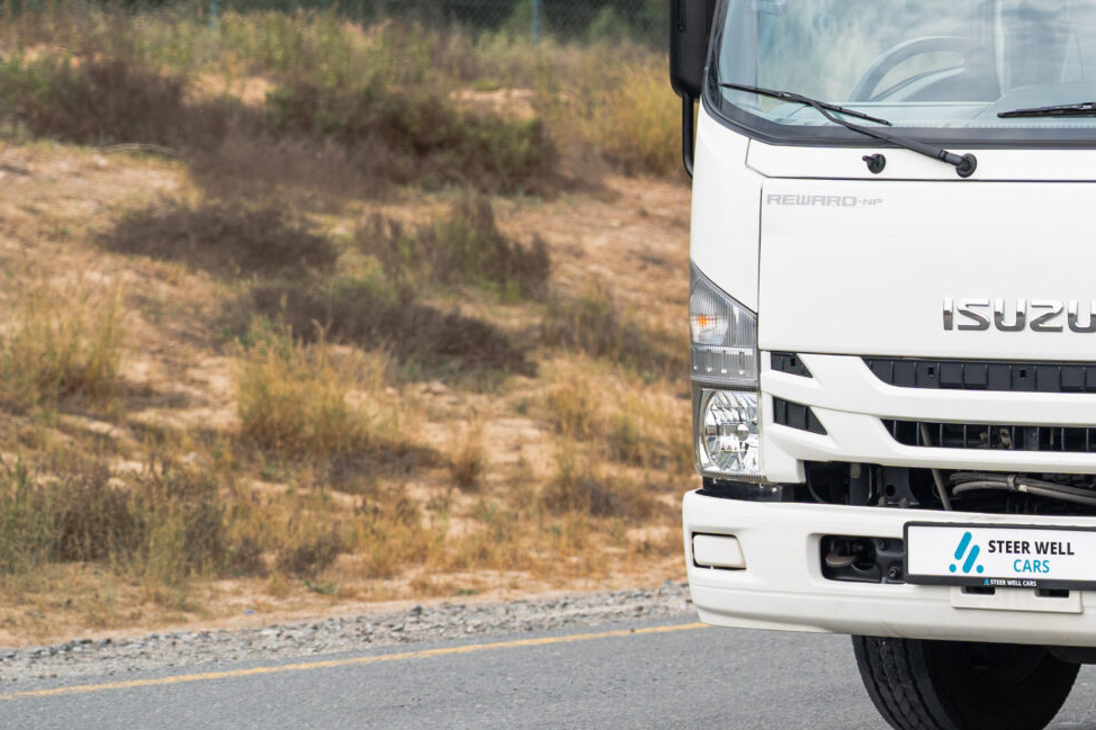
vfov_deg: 7.5
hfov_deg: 10.9
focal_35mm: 184
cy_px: 251
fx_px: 5600
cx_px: 1383
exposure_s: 1/320
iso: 100
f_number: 2.8
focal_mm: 70
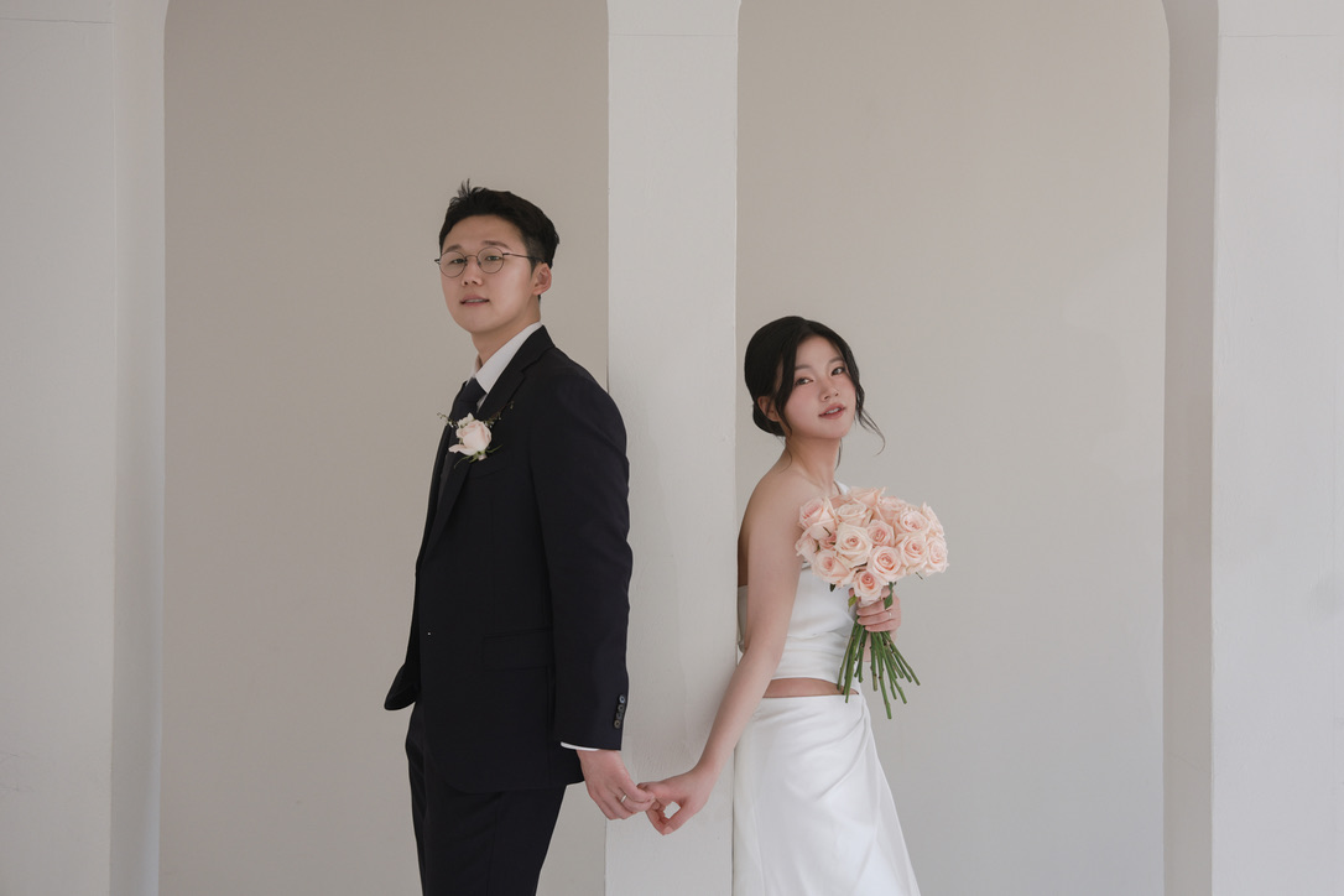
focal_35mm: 57
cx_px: 672
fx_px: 2128
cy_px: 448
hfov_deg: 35.1
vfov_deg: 23.8
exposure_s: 1/250
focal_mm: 57
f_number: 2.8
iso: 125
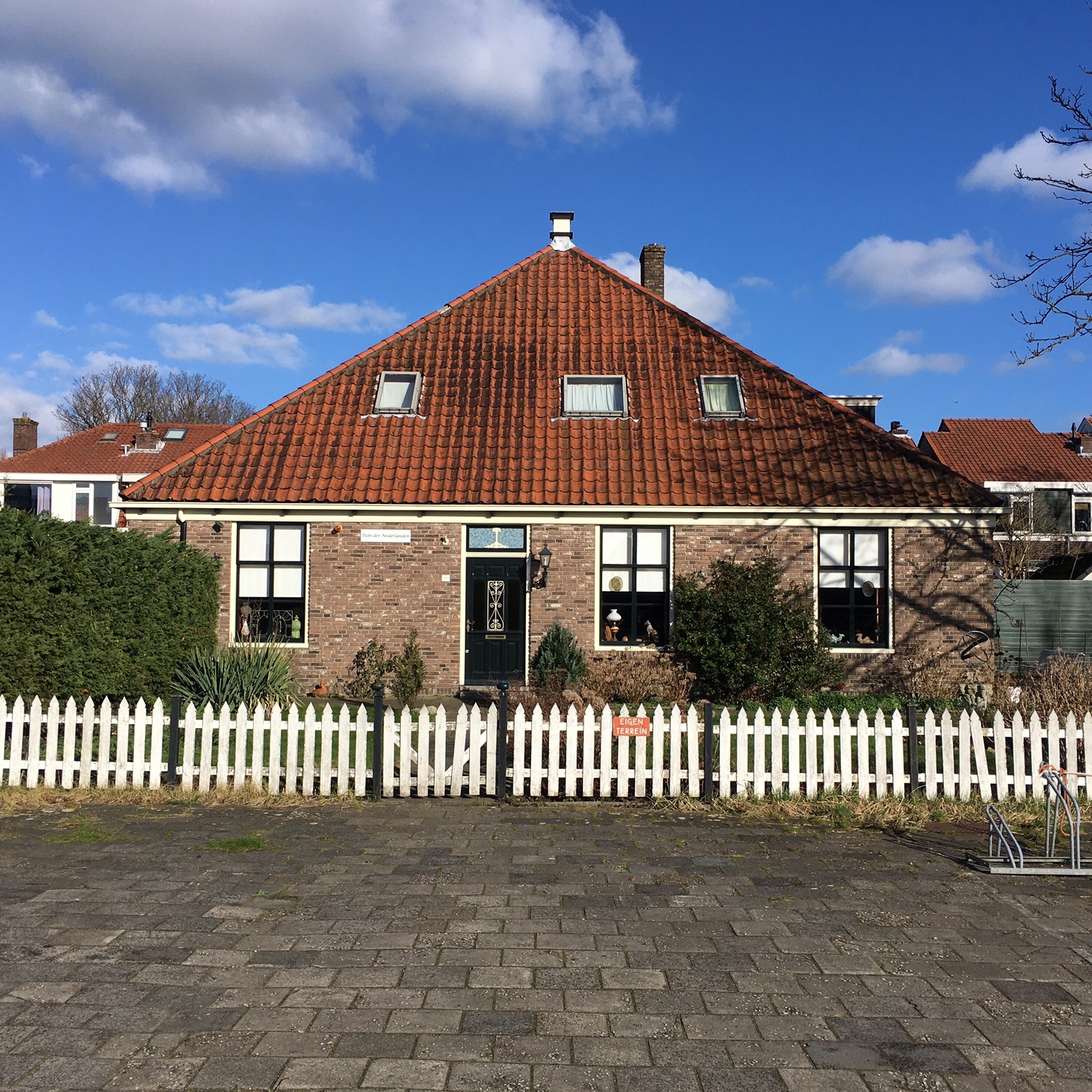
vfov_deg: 47.2
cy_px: 554
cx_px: 547
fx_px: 1249
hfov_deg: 47.2
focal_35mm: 35
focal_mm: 4.15
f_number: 2.2
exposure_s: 1/2262
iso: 25
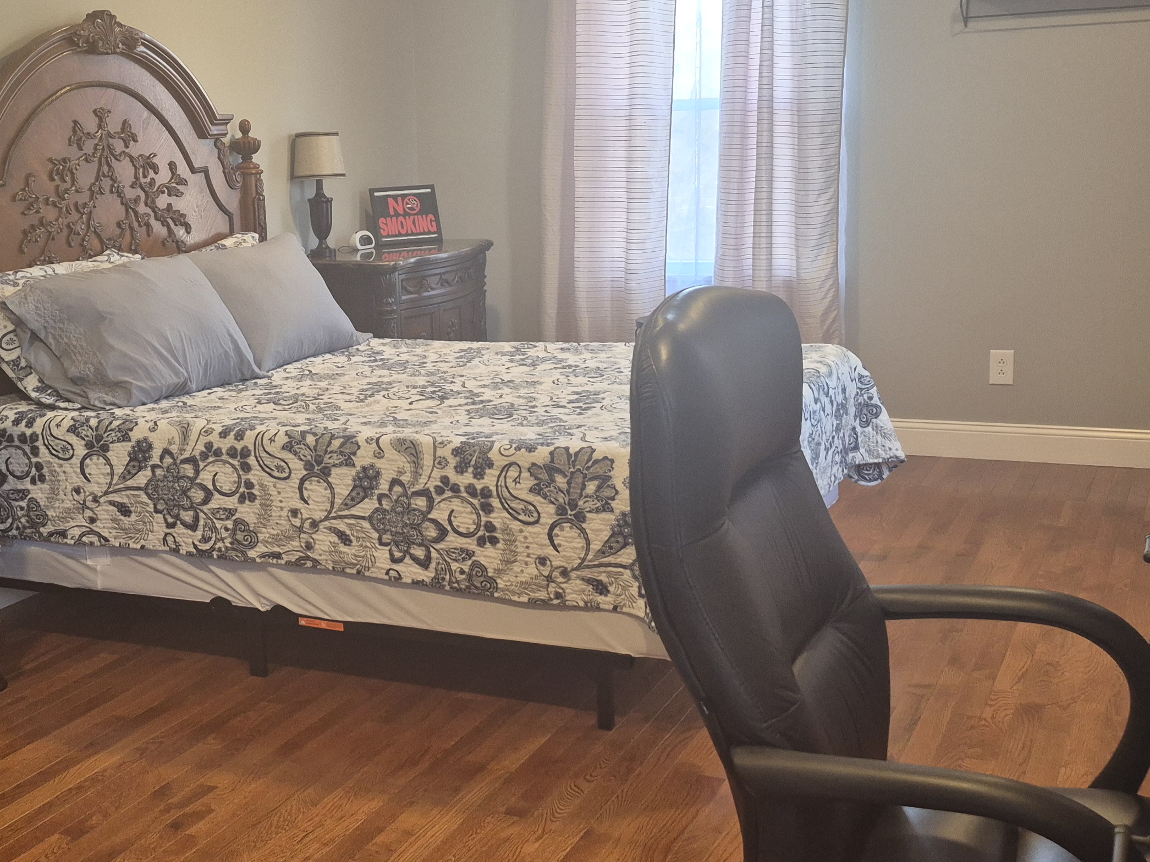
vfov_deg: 32.9
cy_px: 444
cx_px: 400
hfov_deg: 42.5
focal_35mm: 44
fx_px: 1462
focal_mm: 5.4
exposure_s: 1/120
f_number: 1.8
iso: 250
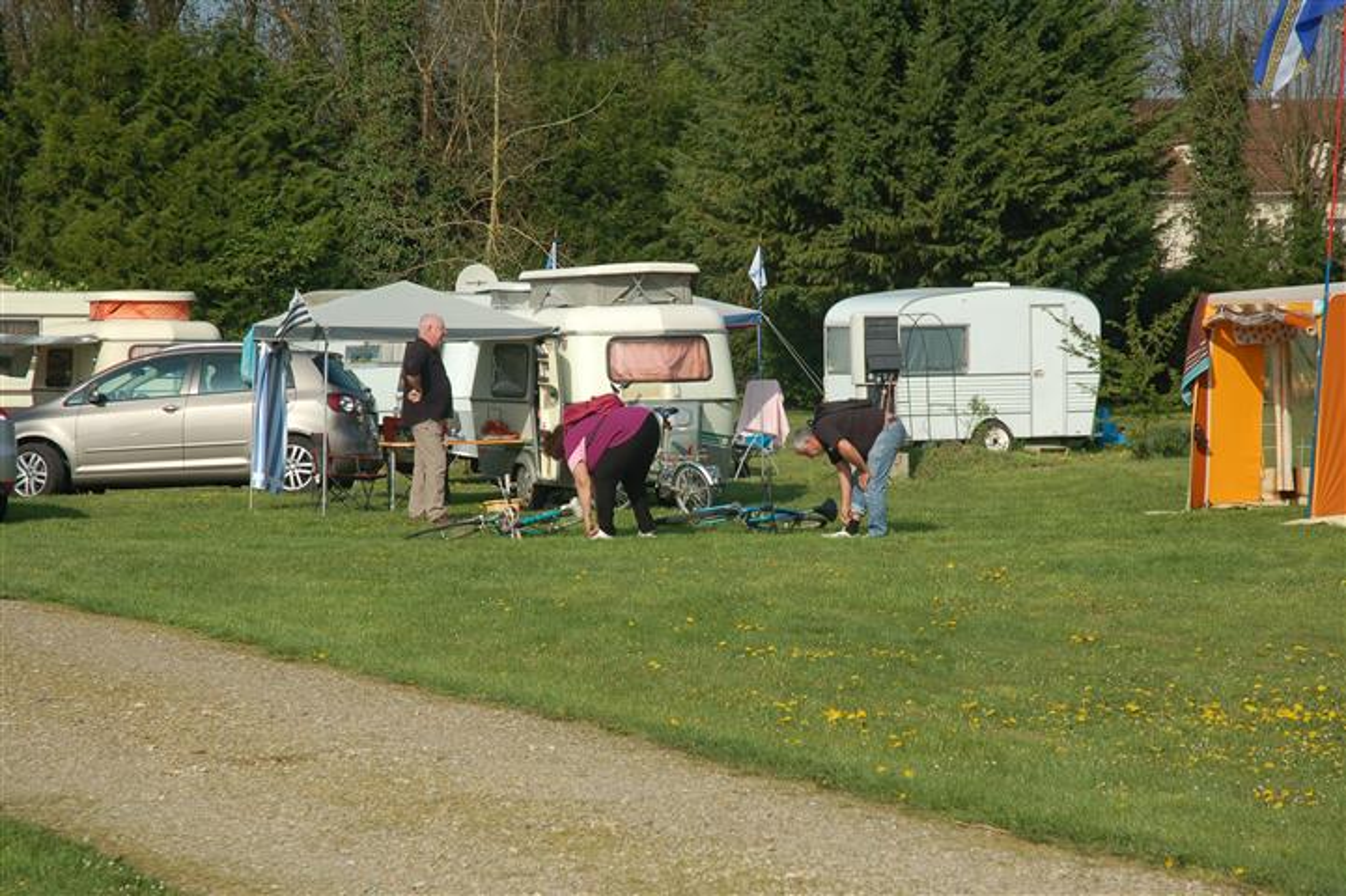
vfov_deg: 14.0
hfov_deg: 20.9
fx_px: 3644
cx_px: 673
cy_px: 448
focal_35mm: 98
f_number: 7.1
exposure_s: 1/800
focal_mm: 65
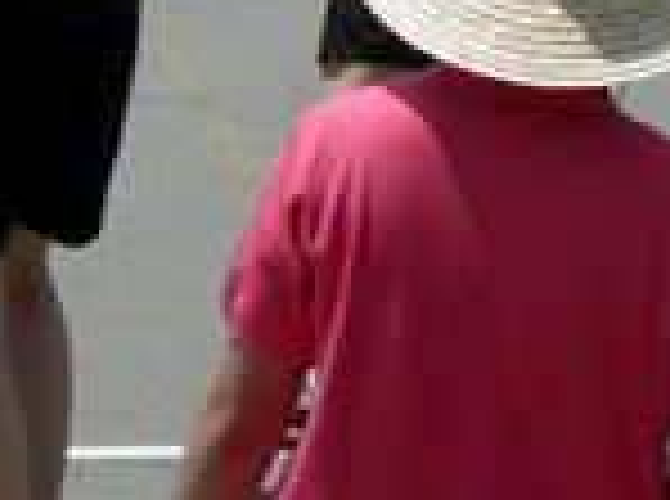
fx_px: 6990
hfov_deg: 5.5
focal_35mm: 362
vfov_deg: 4.0
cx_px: 495
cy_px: -491
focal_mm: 15.2
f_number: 5.6
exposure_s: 1/500
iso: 50
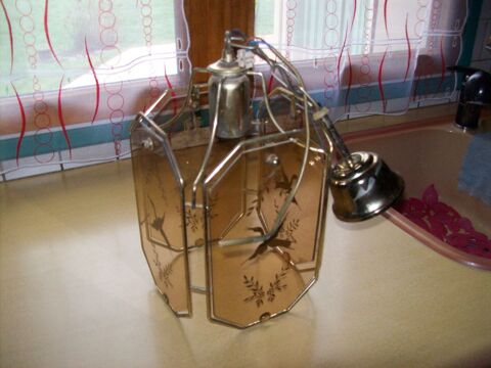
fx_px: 511
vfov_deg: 39.7
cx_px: 246
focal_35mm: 36
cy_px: 184
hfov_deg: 51.4
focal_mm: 6
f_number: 2.7
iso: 200
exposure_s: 1/64
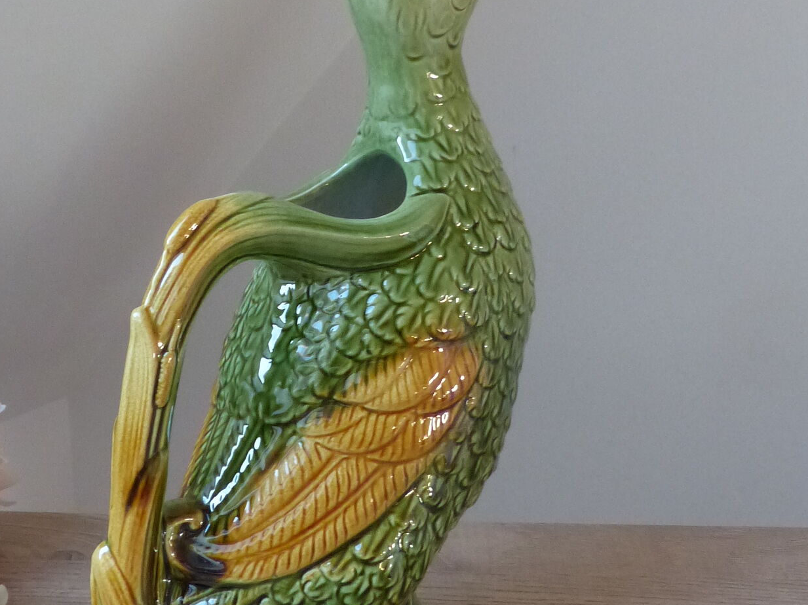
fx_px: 1260
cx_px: 319
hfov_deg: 35.4
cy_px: 280
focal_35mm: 54
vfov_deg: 27.0
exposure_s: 1/40
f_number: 2.8
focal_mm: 4.5
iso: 400
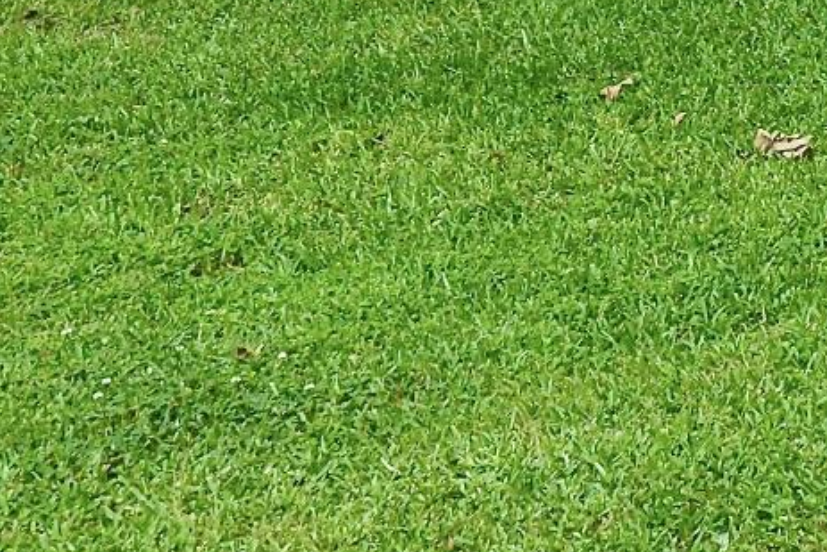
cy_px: -665
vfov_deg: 9.3
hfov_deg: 12.3
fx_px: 3125
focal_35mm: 136
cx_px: 1904
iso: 100
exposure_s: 1/160
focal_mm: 21
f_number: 5
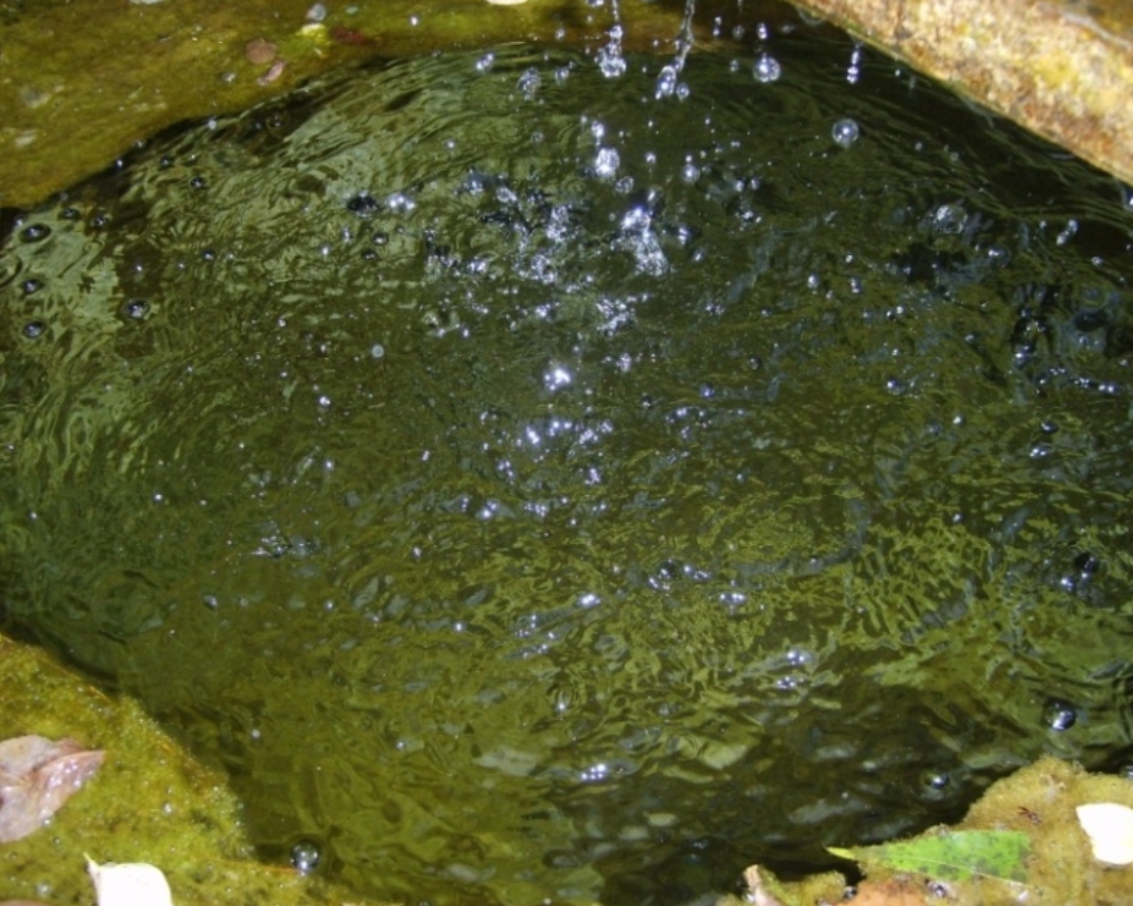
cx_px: 566
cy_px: 451
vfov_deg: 40.1
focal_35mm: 37
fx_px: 1241
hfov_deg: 49.1
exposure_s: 1/350
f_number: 2.8
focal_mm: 5.8
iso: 100
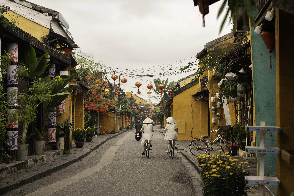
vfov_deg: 19.4
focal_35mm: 70
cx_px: 147
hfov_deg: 28.9
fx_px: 571
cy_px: 98
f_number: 4.5
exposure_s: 1/250
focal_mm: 70
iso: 800
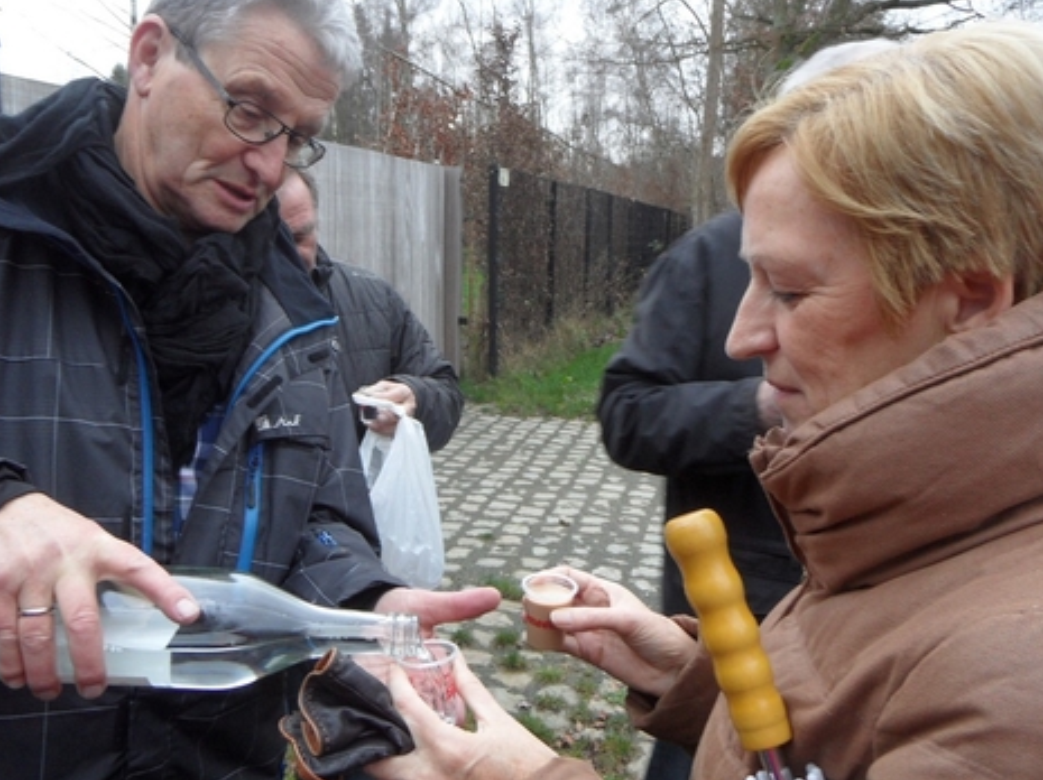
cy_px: 394
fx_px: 933
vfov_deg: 45.4
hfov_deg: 58.3
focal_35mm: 31
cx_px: 478
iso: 100
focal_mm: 3.9
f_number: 3.2
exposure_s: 1/60
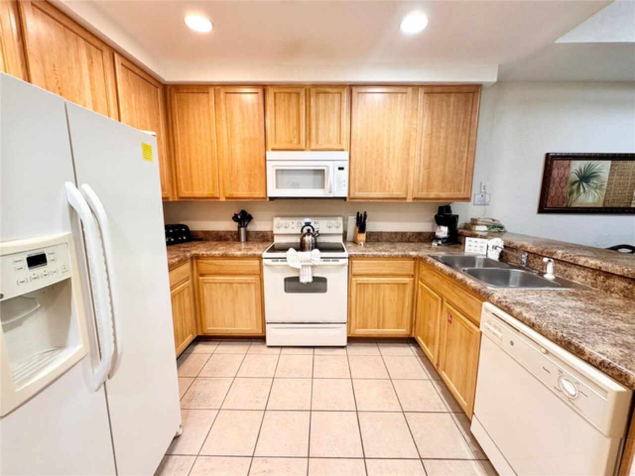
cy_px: 238
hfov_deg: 102.1
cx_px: 318
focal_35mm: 14
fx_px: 257
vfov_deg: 85.7
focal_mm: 2.22
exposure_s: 1/60
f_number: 2.2
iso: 250
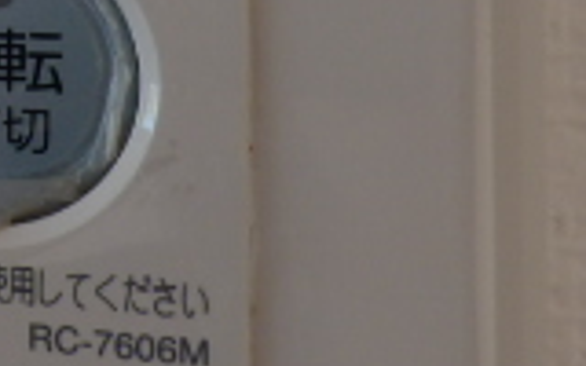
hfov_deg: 17.4
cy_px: -150
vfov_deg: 12.3
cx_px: -403
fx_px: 1629
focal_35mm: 102
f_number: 3
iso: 80
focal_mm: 4.2
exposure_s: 1/25
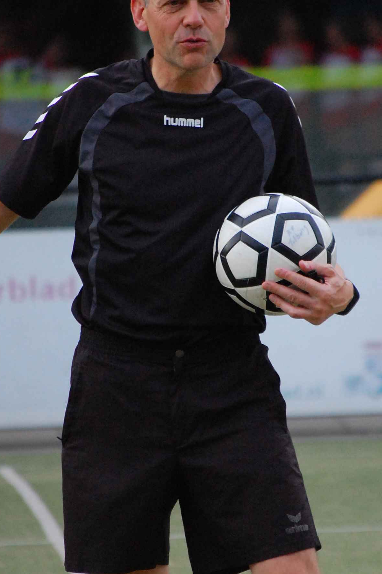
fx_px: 6599
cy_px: 303
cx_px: 167
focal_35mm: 414
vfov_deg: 5.0
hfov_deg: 3.3
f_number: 5.6
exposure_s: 1/640
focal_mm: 200
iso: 1600
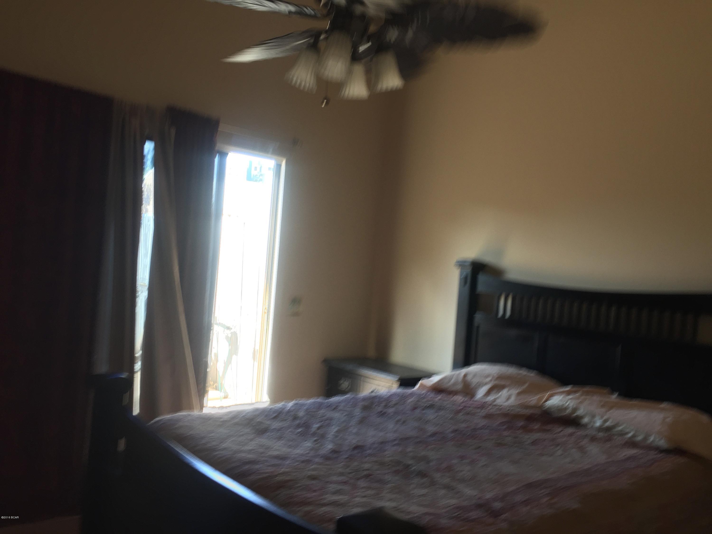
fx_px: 596
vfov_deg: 48.2
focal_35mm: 29
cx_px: 356
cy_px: 267
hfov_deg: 61.7
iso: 32
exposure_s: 1/40
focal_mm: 4.15
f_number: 2.2
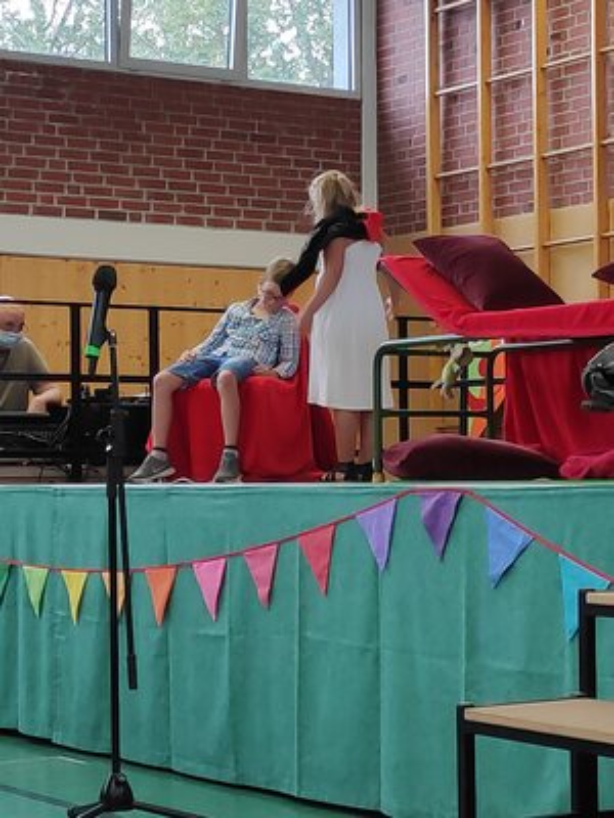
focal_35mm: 20
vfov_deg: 81.7
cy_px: 409
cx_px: 307
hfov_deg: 66.0
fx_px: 473
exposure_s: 1/100
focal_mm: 3.94
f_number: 1.9
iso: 193
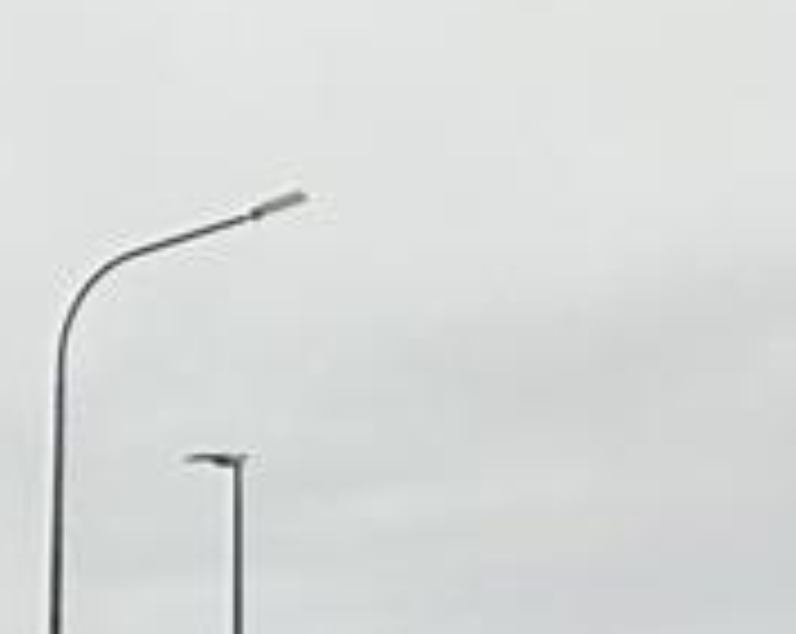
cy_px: 1452
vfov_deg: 8.0
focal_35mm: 181
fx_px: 4257
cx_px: -1774
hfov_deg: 8.5
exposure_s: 1/376
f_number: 1.78
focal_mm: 6.86
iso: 80
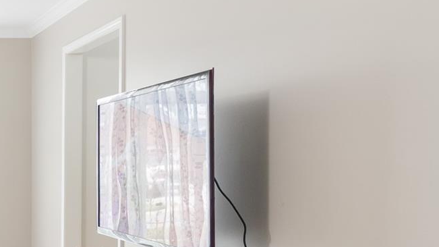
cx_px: -165
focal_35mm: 56
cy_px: 215
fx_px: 652
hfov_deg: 28.6
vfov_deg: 21.0
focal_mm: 17
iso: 400
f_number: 9
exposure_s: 1/13
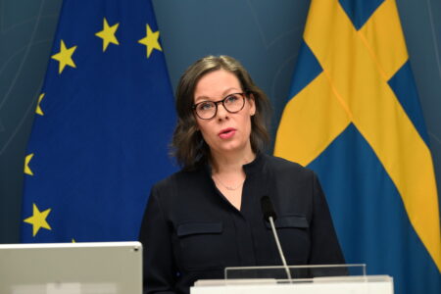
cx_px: 220
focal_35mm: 103
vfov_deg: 13.3
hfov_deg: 19.8
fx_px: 1262
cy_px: 147
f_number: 4.5
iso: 800
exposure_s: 1/100
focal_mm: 103
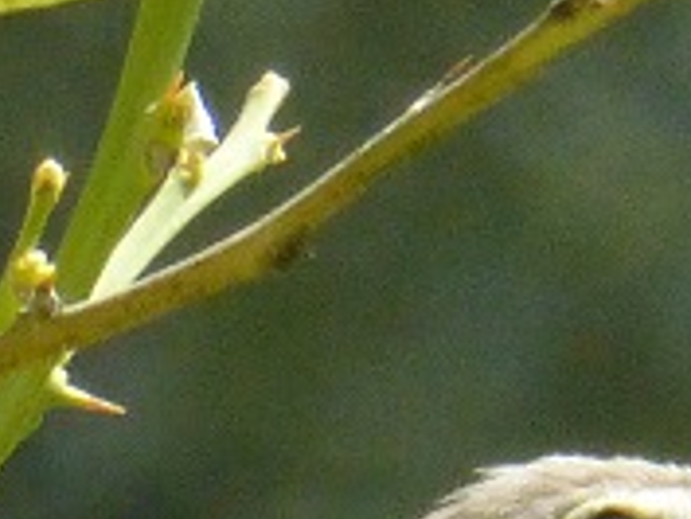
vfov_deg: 0.3
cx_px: 835
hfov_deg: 0.5
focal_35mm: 4341
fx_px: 86713
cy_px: 921
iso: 400
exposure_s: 1/500
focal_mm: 86
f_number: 6.4
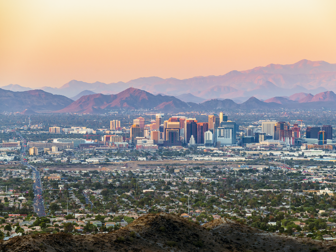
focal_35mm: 303
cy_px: 126
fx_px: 2941
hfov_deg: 6.5
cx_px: 183
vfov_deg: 4.9
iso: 250
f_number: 7.1
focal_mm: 280
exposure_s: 1/50
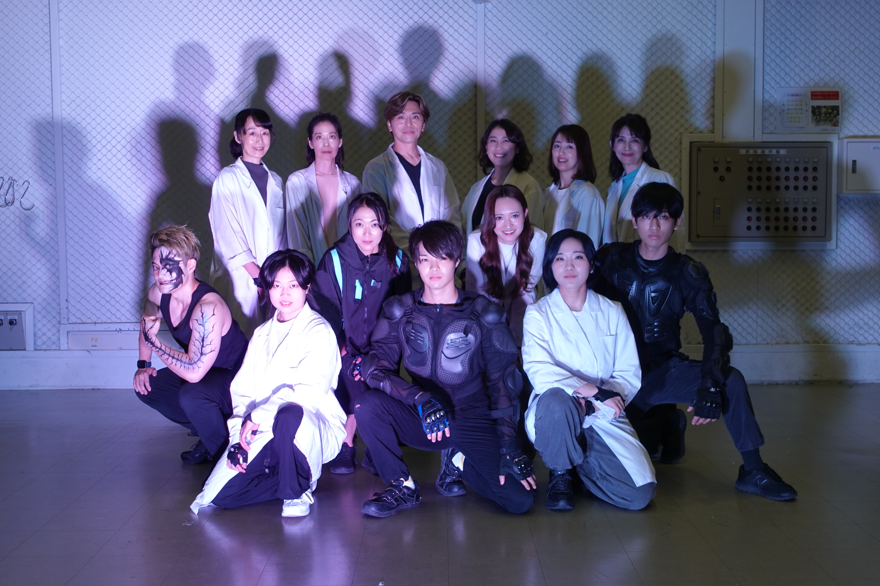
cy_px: 293
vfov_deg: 29.2
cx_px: 440
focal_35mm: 46
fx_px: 1124
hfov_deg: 42.7
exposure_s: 1/50
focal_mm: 17.37
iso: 200
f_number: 2.8
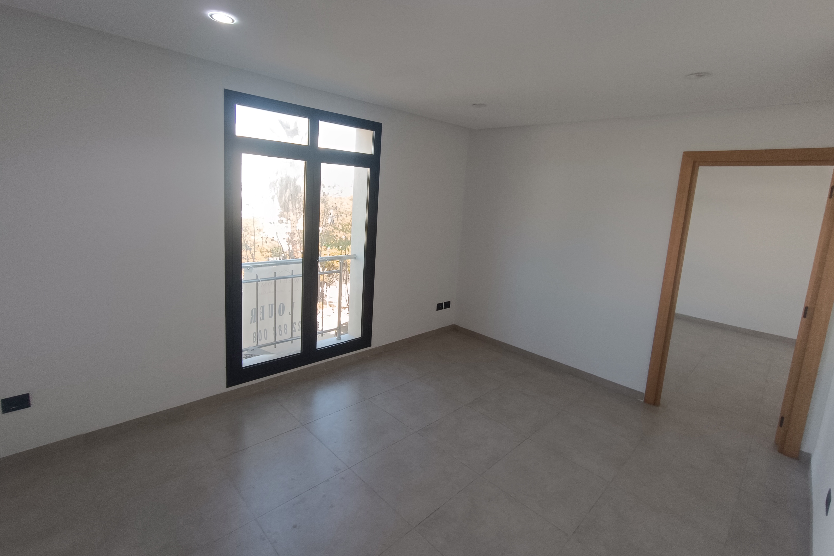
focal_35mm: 17
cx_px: 420
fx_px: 394
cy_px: 260
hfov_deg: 93.3
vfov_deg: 70.4
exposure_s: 1/100
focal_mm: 1.66
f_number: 2.2
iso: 90
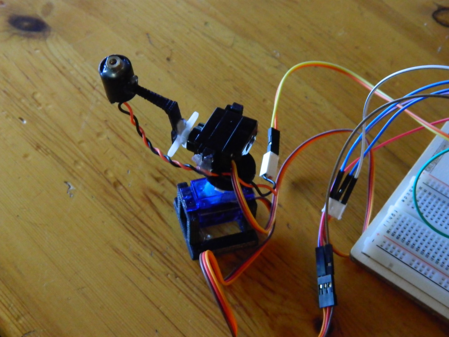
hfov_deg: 33.8
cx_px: 224
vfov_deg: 25.7
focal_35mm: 57
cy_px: 168
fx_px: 739
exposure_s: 1/8
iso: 200
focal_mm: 10.2
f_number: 3.8
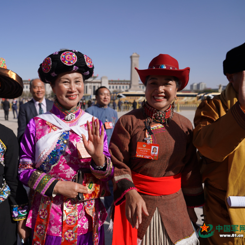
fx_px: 256
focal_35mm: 32
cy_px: 123
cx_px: 68
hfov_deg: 49.5
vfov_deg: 51.1
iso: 100
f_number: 5
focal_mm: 25
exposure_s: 1/1000
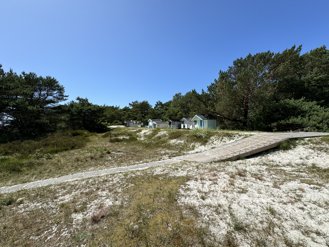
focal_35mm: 14
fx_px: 133
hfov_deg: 102.1
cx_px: 164
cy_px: 124
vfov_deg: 85.7
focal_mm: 2.22
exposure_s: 1/1927
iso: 50
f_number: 2.2
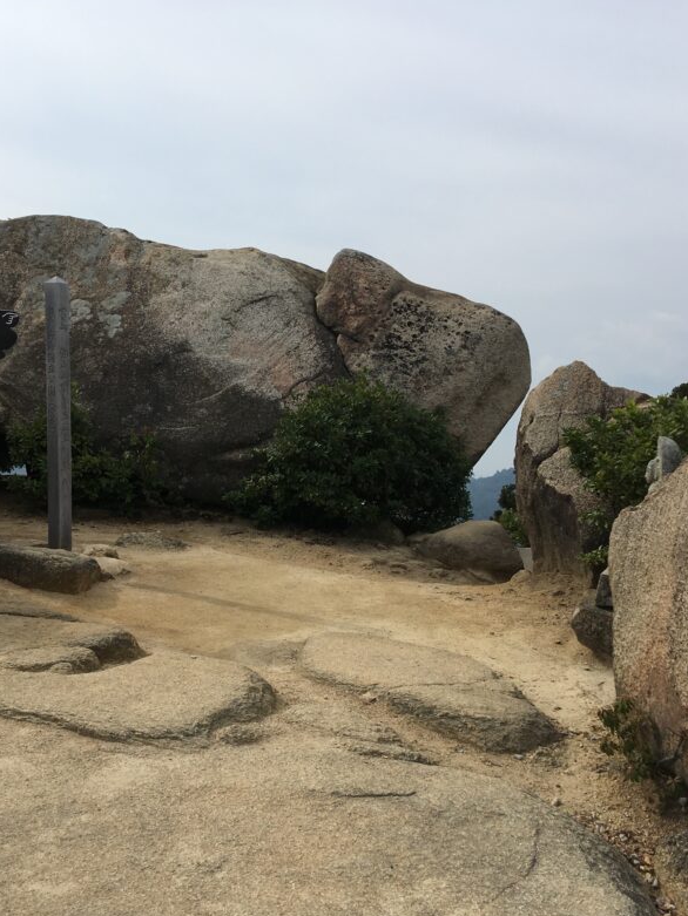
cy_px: 516
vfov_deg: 48.9
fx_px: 1007
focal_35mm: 38
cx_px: 296
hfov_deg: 37.7
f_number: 2.2
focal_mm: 4.15
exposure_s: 1/3077
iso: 25
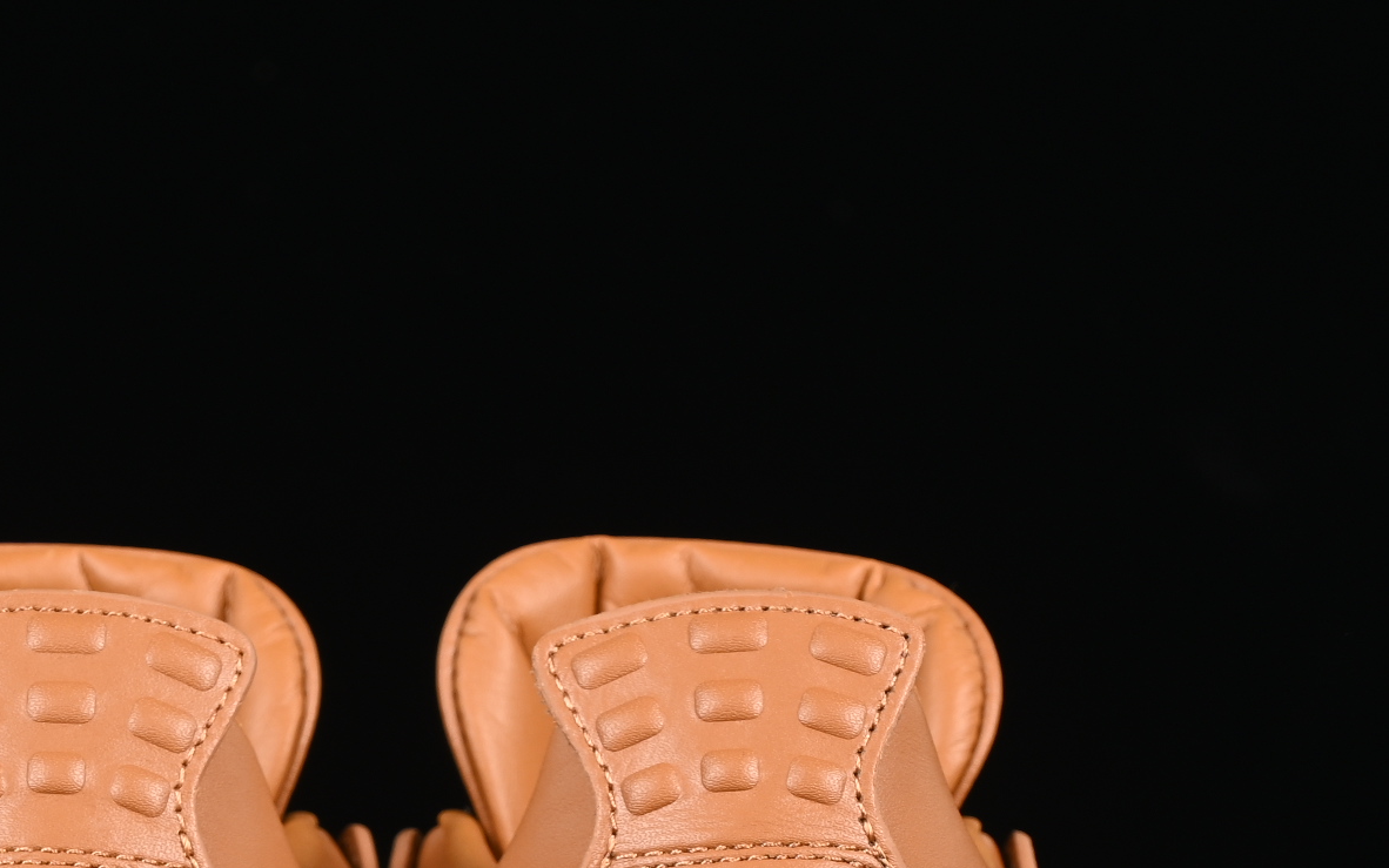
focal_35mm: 180
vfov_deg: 7.2
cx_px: 350
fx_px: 6815
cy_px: 1043
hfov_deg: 11.6
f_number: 6.3
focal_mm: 50
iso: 160
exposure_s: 1/60
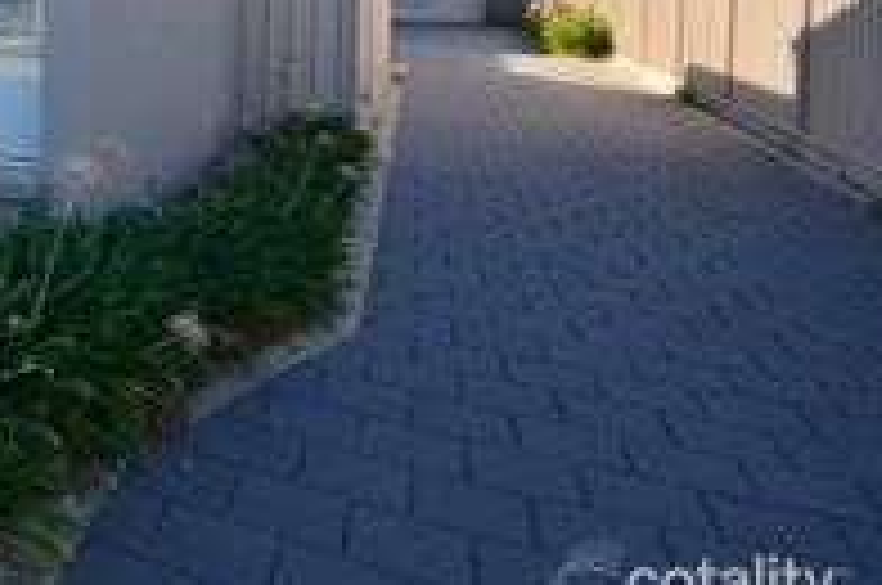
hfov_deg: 39.9
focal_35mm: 36
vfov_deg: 33.0
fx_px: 881
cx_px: -148
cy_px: -29
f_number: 10
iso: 400
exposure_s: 1/250
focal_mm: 10
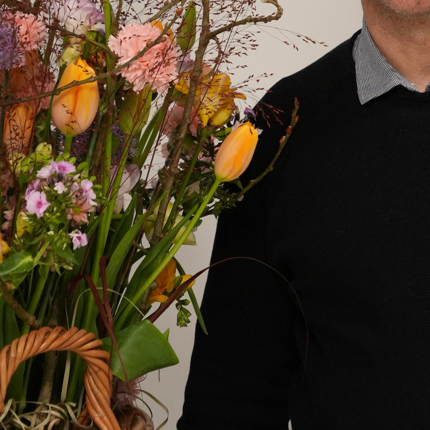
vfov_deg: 5.4
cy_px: -2
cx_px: 370
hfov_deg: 5.4
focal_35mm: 325
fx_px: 4568
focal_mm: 96
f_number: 5.6
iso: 2000
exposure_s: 1/160
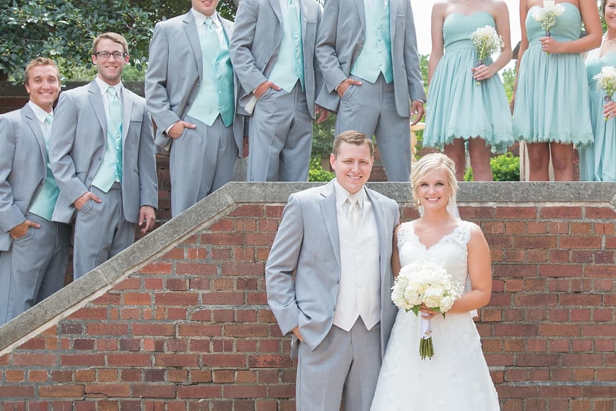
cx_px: 422
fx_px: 975
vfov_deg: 23.8
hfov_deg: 34.6
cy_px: 191
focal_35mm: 57
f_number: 3.5
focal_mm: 28
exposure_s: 1/1000
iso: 400
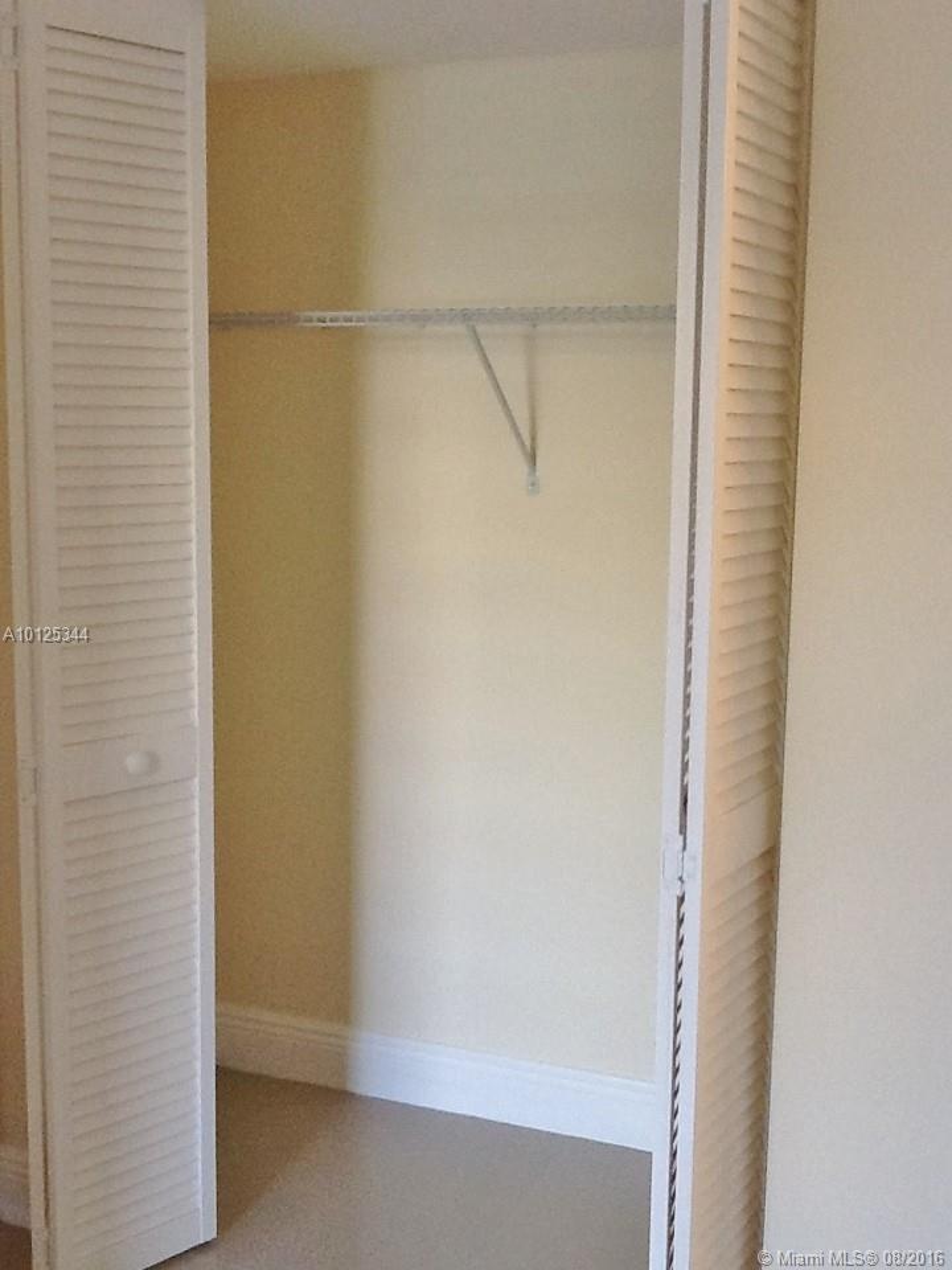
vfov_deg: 42.9
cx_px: 476
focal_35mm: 44
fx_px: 1613
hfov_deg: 32.9
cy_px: 635
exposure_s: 1/30
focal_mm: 2.03
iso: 64
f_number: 2.4
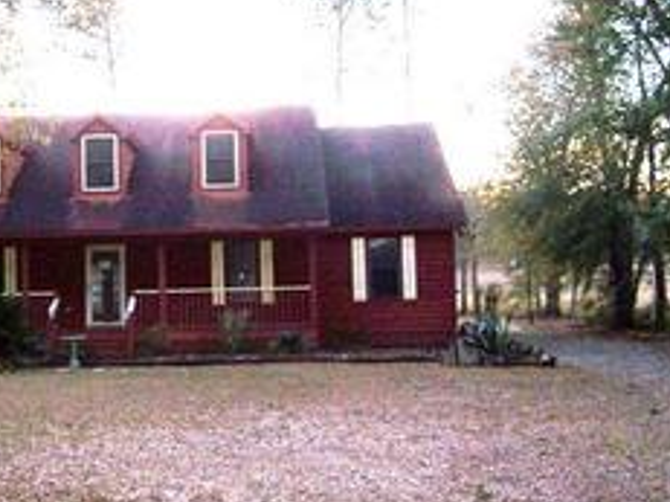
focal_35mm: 57
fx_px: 1103
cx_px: 177
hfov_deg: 33.2
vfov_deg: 25.6
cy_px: 197
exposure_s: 1/60
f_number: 2.8
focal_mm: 6.3
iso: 140
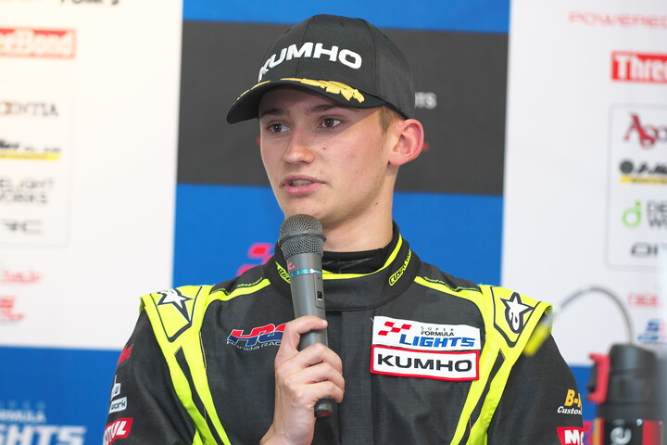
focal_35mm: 195
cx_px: 334
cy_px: 222
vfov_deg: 7.0
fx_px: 3613
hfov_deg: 10.5
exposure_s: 1/200
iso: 450
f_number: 2.8
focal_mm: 130
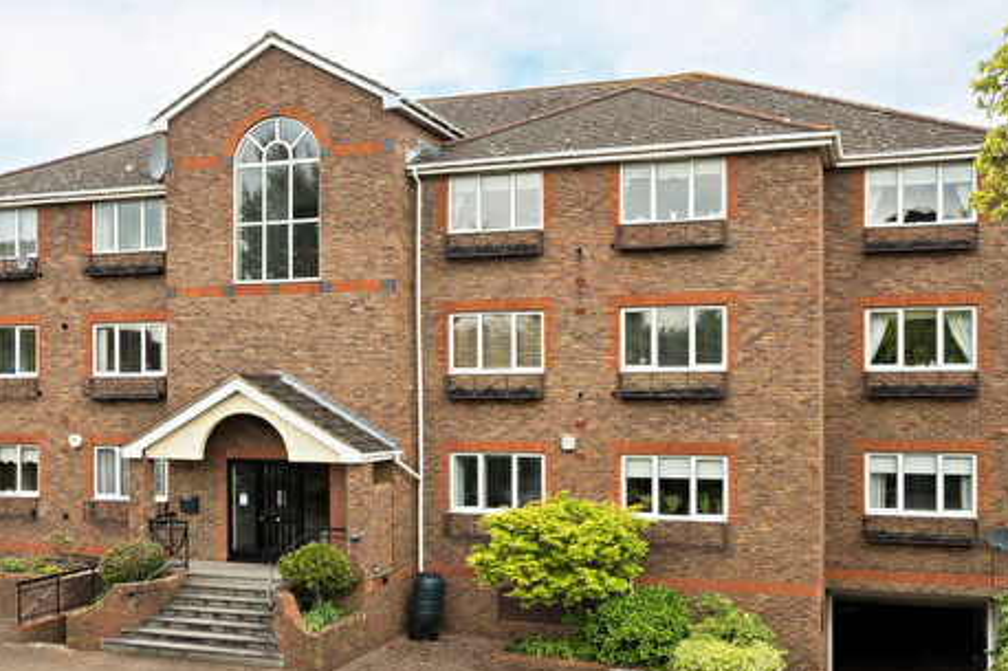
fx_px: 728
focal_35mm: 26
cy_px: 405
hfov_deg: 68.9
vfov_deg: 49.2
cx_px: 416
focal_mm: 17
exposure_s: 1/400
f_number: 9
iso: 500
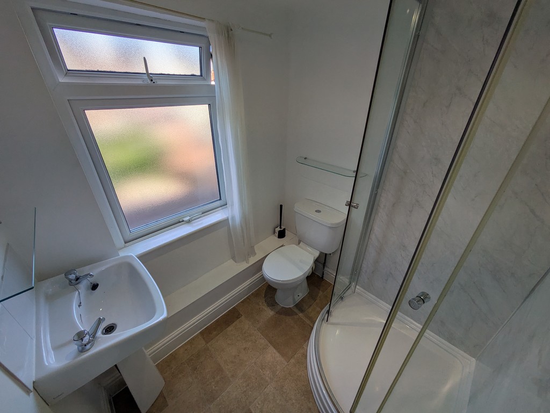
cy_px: 206
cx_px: 275
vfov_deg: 85.7
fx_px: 223
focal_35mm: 14
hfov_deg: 102.0
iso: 45
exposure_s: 1/382
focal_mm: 1.83
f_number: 2.2
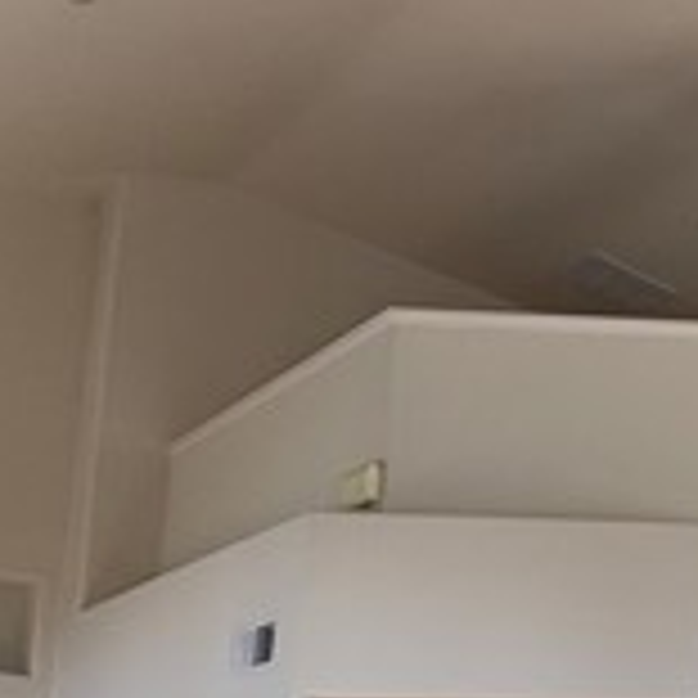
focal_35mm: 51
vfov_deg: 30.8
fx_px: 1163
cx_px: 892
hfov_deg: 28.0
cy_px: 707
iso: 64
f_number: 2.2
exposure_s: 1/184
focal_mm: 2.22
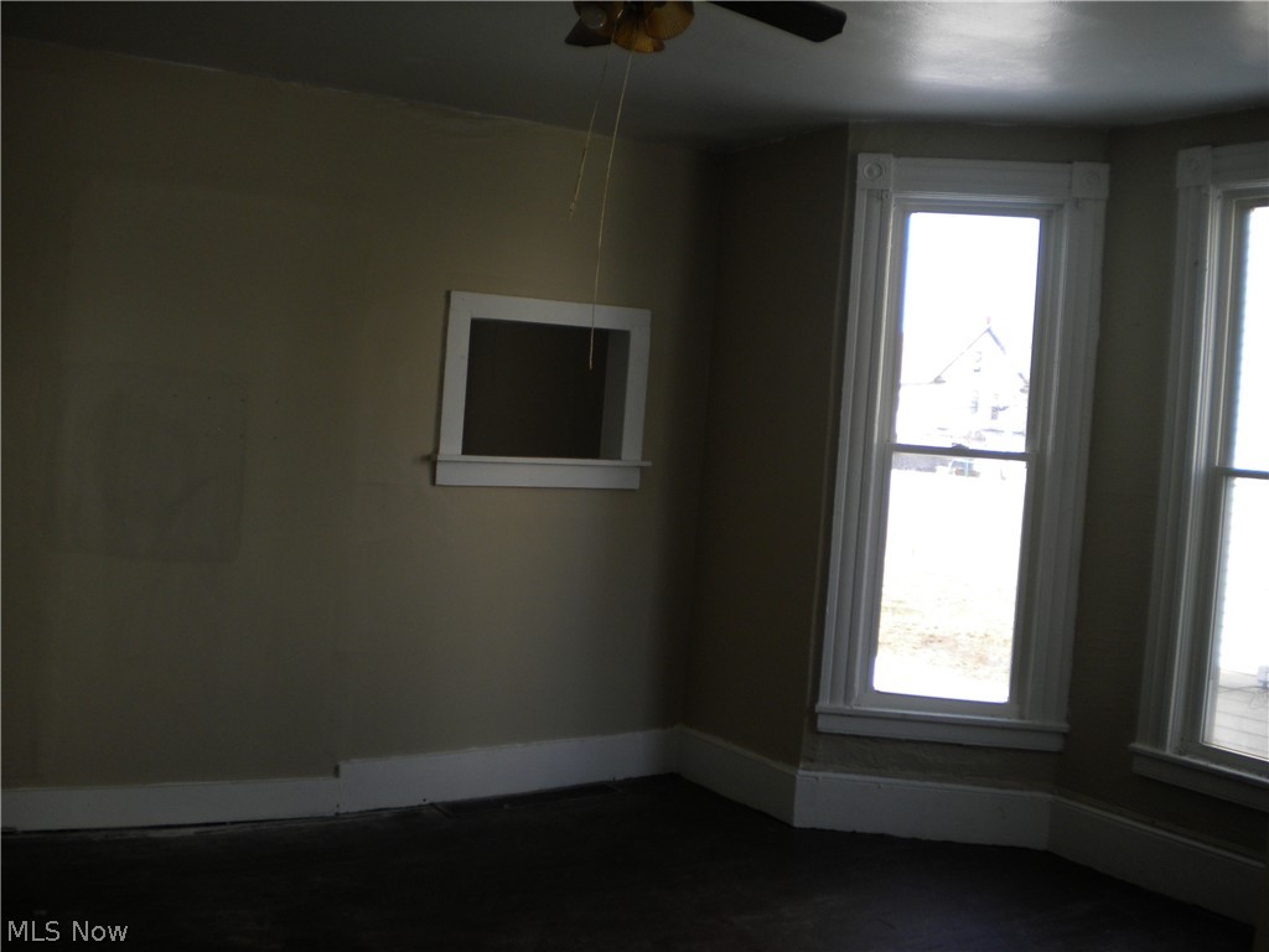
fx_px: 1283
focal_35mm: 35
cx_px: 634
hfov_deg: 52.6
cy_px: 476
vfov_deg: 40.7
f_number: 3.1
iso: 80
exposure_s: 1/93
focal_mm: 6.3
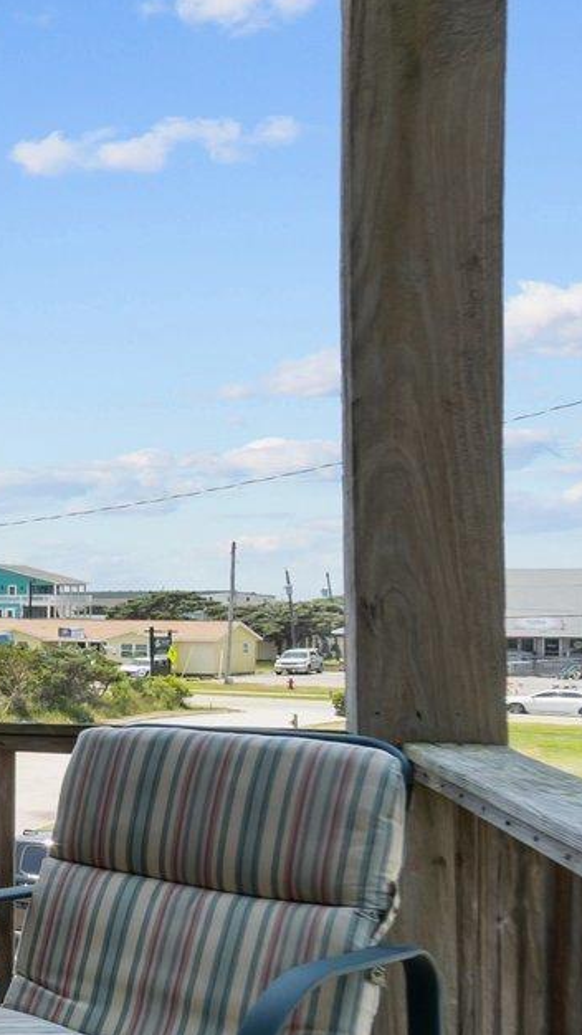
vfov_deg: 42.7
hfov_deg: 13.8
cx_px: -921
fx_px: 1317
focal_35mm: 48
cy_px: 609
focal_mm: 14
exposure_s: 1/250
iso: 100
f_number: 8
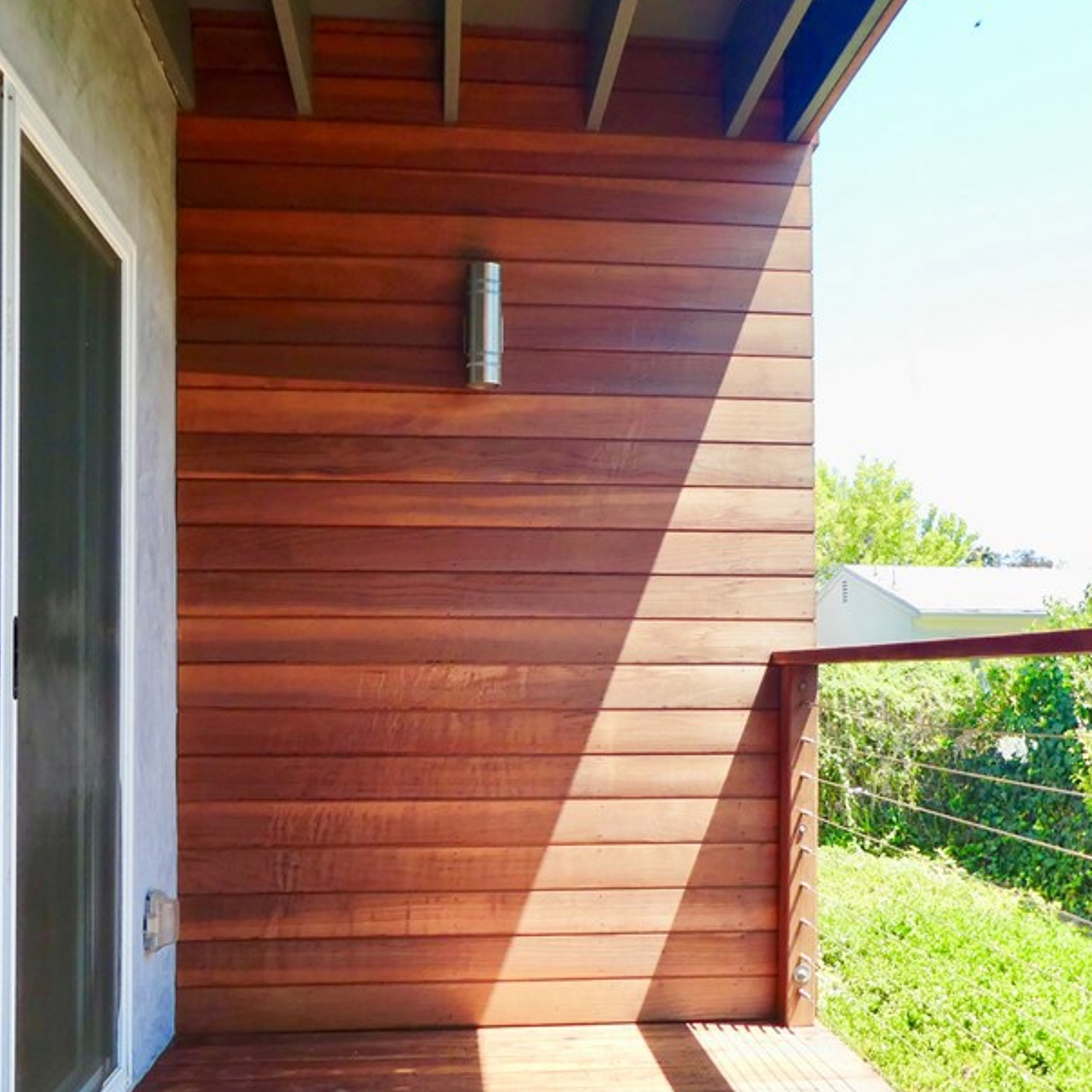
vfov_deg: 45.7
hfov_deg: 46.0
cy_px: 672
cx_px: 563
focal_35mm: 36
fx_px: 1285
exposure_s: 1/250
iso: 80
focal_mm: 4.3
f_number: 3.3
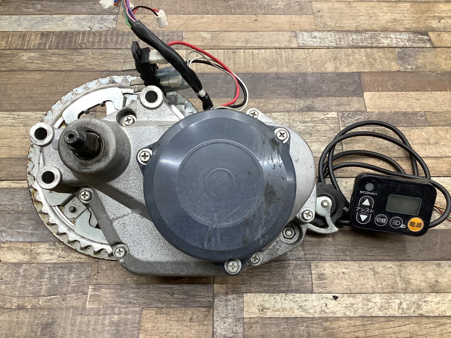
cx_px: 226
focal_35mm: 31
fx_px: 404
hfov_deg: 58.3
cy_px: 169
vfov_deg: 45.5
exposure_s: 1/60
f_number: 2.4
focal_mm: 3.3
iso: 125
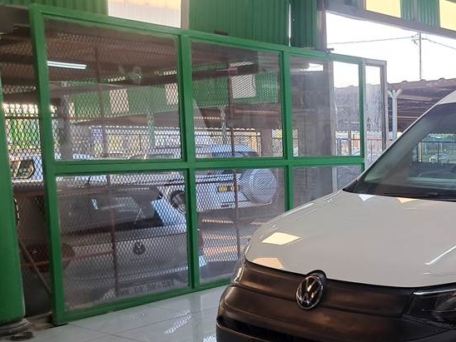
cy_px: 259
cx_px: 485
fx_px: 685
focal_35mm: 52
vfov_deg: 27.6
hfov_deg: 32.9
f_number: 1.8
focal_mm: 5.23
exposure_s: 1/100
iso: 50
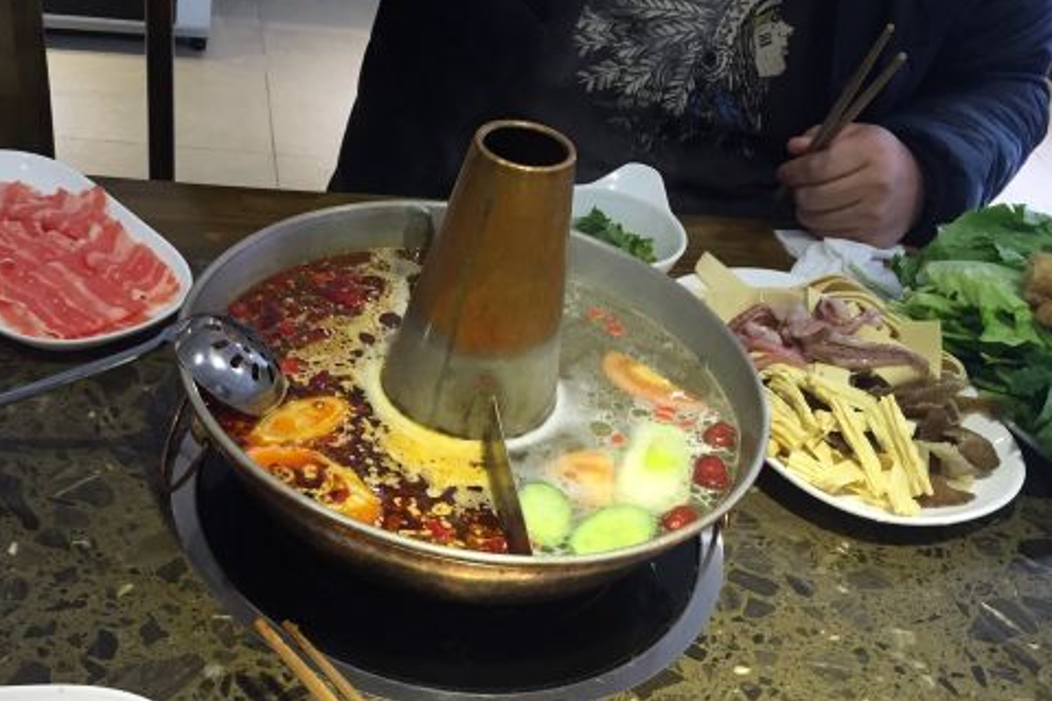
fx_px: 1286
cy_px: 560
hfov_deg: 44.0
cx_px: 364
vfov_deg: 29.8
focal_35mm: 44
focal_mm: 4.15
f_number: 2.2
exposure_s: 1/30
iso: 40
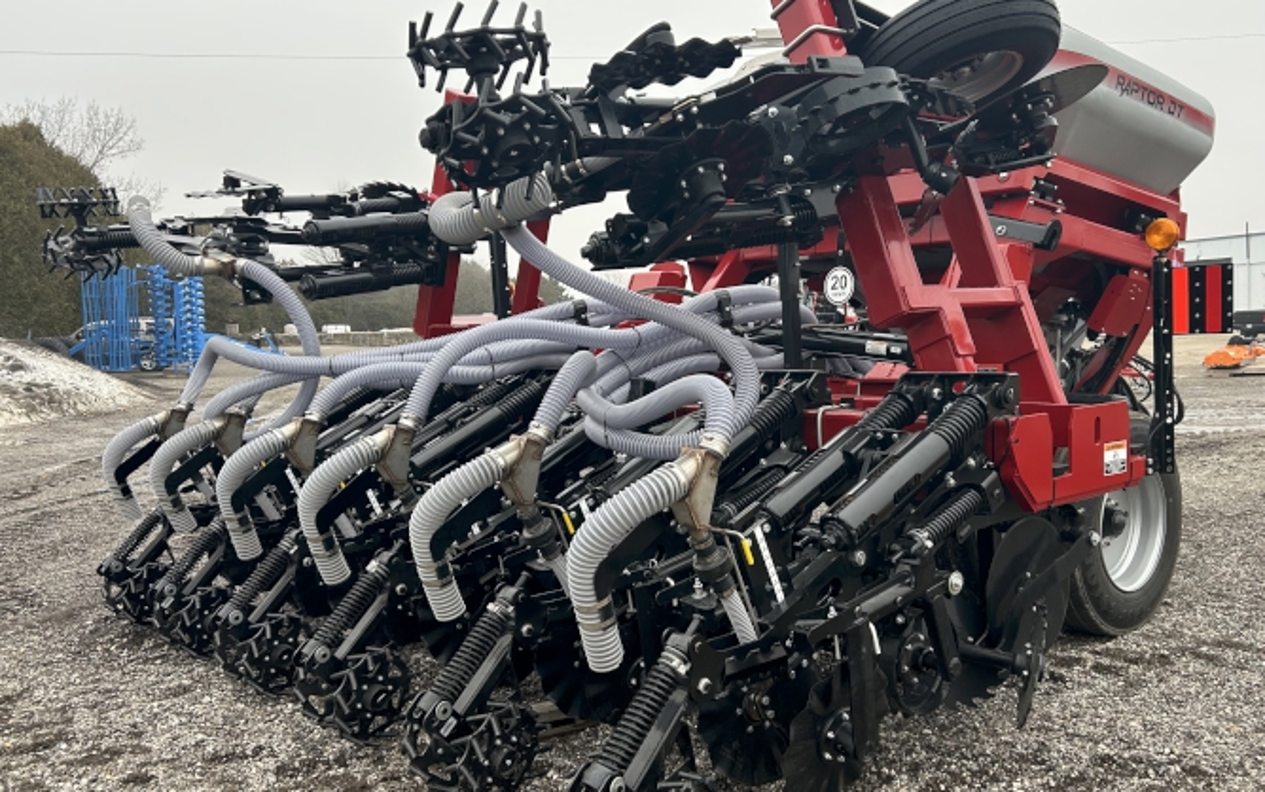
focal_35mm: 33
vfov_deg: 38.3
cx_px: 695
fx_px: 1138
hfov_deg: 58.0
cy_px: 411
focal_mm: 5.7
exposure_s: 1/383
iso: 50
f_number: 1.5
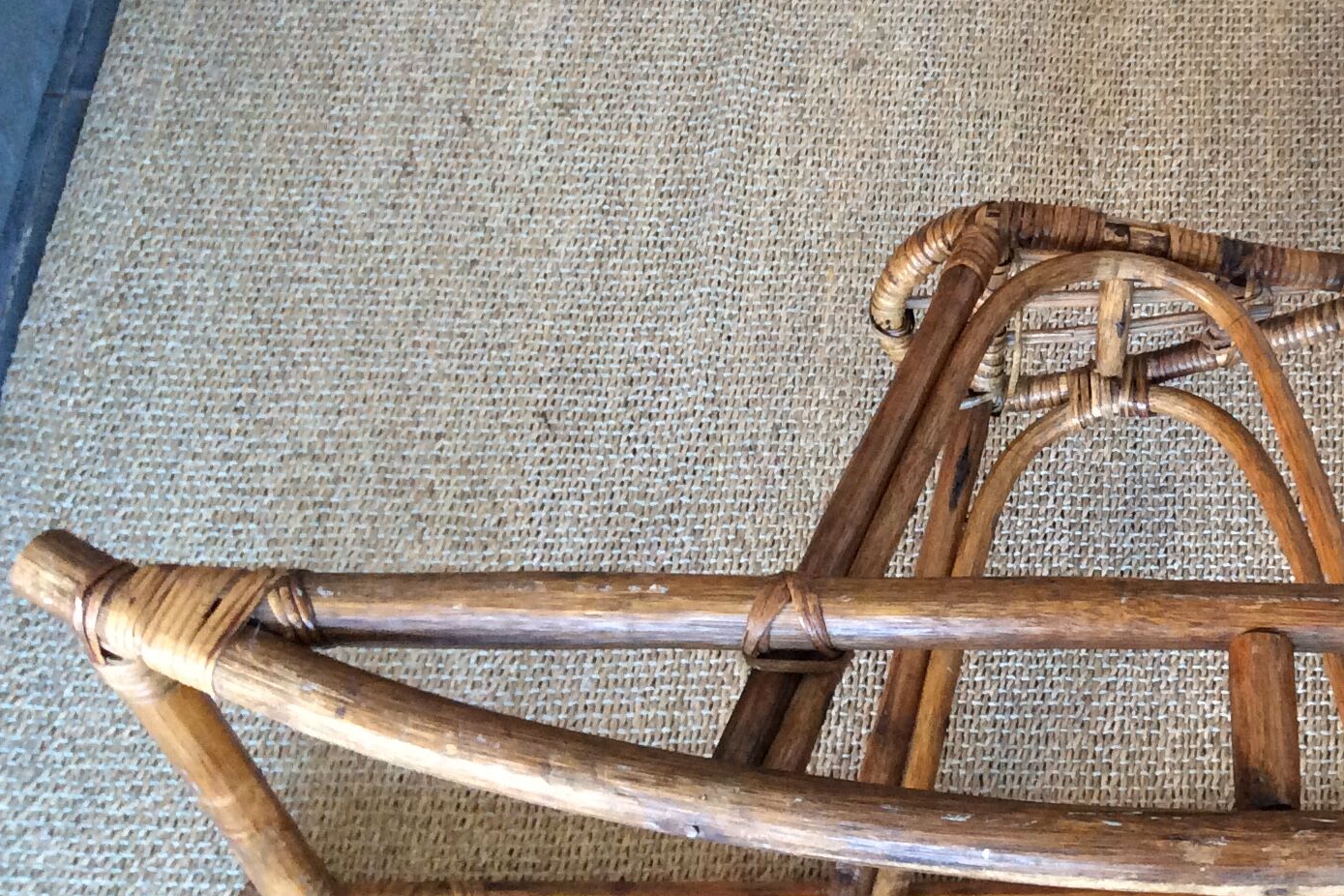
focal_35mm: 62
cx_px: 1213
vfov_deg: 21.9
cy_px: 372
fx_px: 2314
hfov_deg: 30.9
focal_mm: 3.3
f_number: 2.4
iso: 125
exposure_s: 1/25
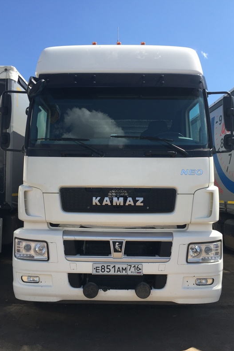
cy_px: 179
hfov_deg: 42.3
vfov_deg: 60.3
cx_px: 111
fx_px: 302
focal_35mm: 31
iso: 32
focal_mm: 4.15
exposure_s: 1/1199
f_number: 2.2
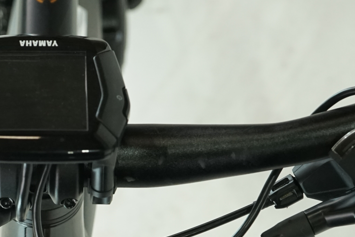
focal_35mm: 143
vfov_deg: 9.5
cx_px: 62
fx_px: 1410
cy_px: 260
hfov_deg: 14.3
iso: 1600
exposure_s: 1/200
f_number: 6.3
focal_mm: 49
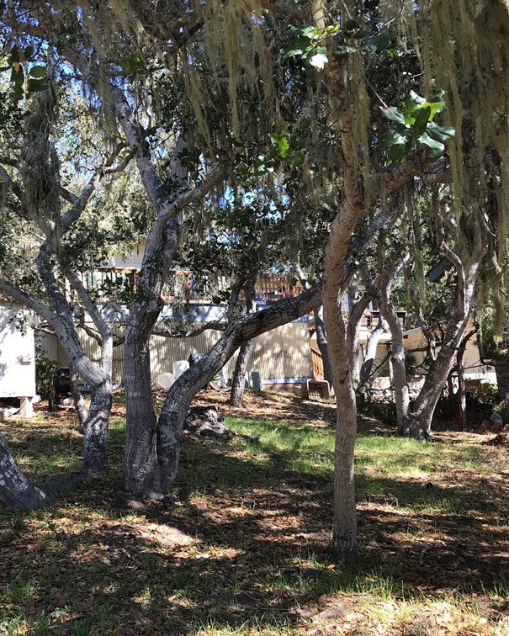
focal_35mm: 37
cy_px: 319
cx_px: 209
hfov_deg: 40.0
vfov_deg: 49.1
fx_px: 697
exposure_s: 1/301
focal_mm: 3.99
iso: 20
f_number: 1.8
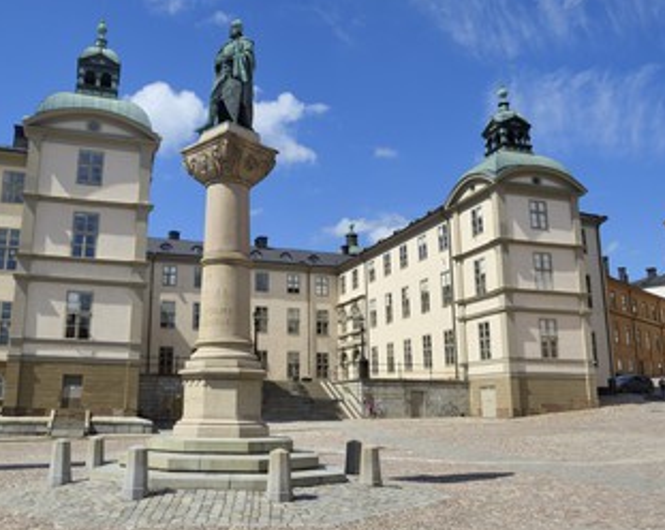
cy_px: 259
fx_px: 649
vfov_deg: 44.5
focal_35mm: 33
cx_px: 267
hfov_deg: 53.9
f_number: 16
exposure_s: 1/250
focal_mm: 26
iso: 200
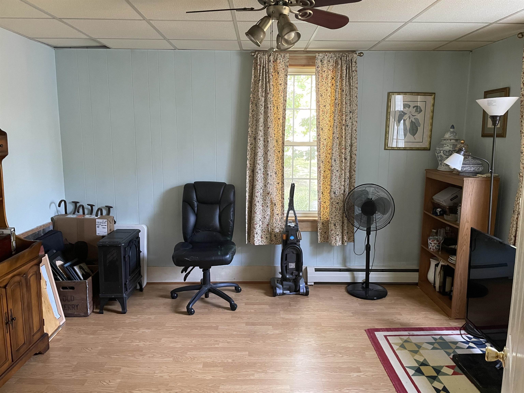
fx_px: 394
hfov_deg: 67.3
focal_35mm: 26
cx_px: 262
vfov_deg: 53.1
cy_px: 196
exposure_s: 1/60
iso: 400
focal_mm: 4.2
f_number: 1.6
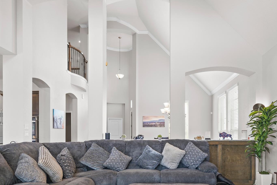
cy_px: 132
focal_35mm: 24
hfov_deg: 73.4
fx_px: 185
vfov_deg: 51.5
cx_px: 156
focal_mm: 16
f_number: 9
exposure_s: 1.6
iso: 200
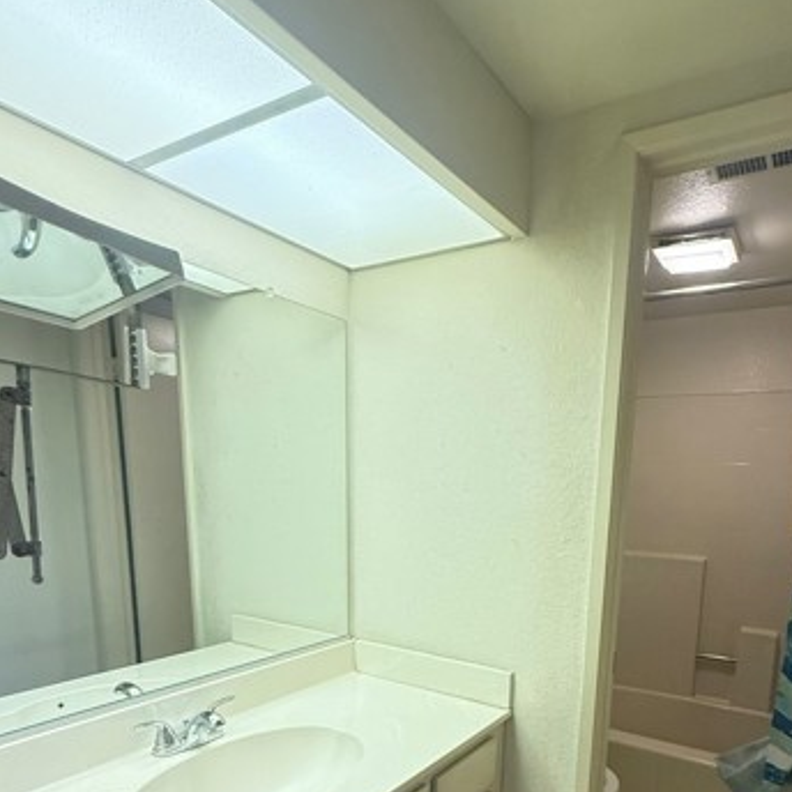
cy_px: 596
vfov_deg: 63.2
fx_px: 595
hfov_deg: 66.6
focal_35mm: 23
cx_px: 474
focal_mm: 2.22
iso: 640
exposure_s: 1/120
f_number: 2.2
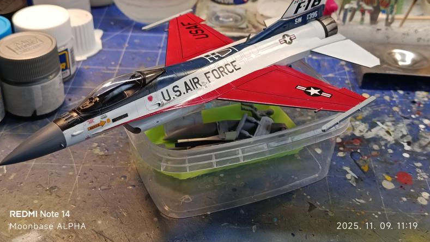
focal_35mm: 53
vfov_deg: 22.5
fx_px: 604
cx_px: 214
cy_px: 80
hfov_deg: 39.2
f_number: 1.7
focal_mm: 5.24
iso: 219
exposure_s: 1/100
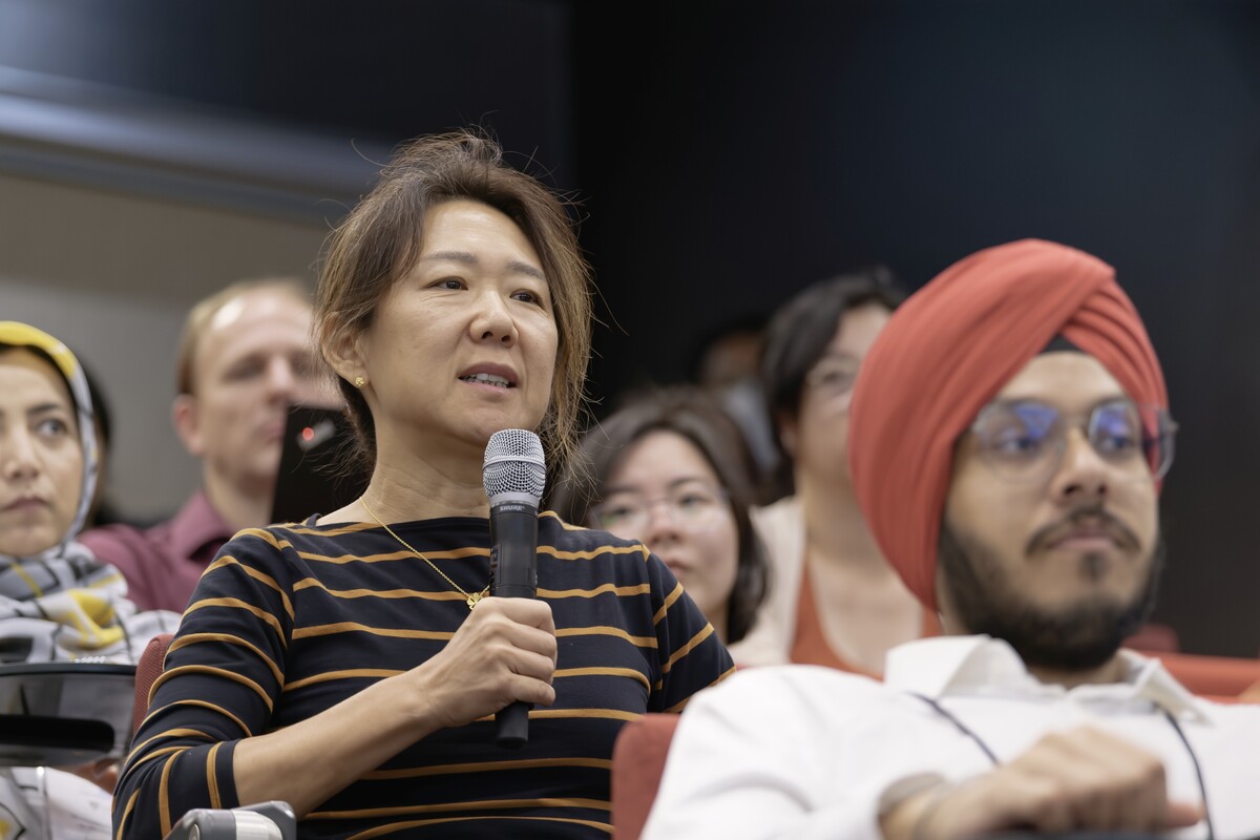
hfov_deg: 9.8
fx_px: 7349
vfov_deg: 6.5
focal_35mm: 210
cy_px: 420
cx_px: 630
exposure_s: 1/60
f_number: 2.8
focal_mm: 140
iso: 6400
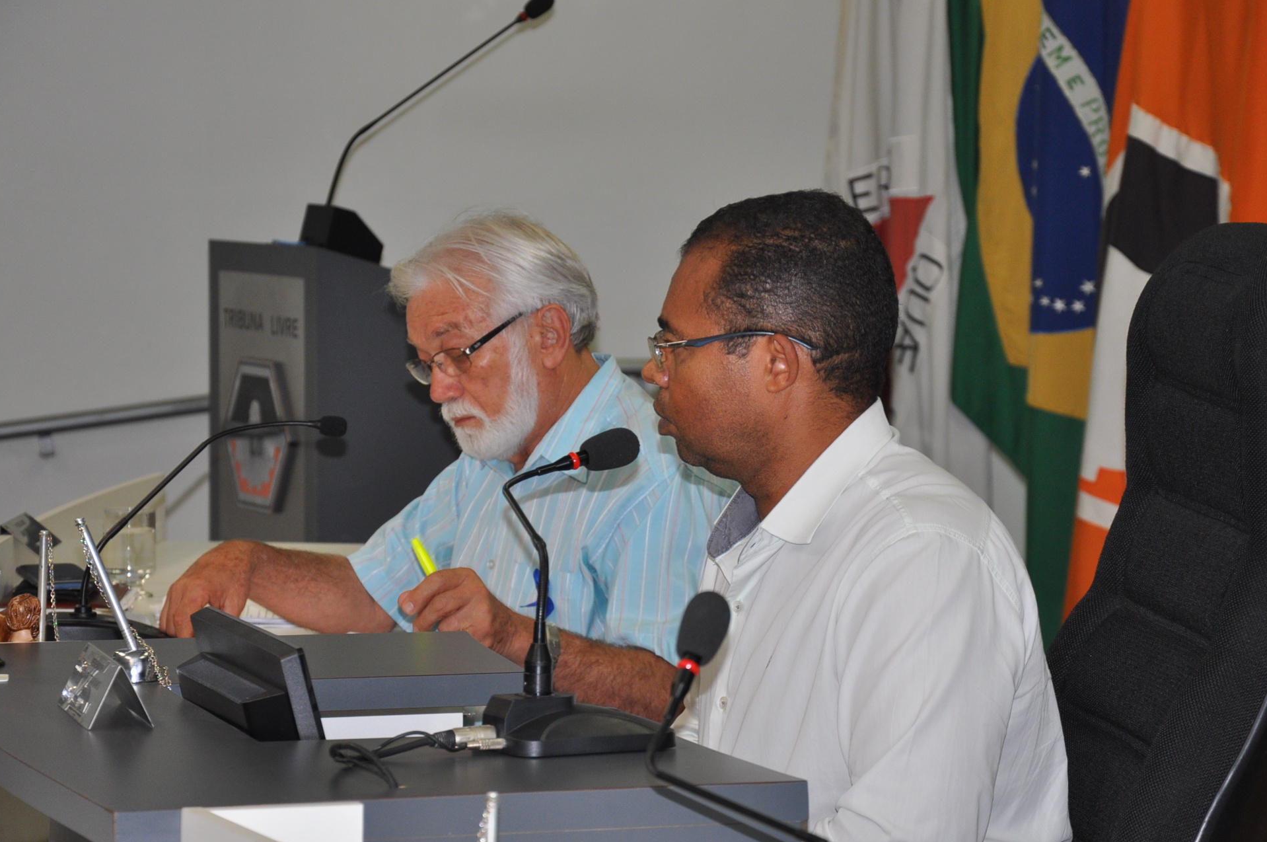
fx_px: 5011
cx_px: 616
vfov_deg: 9.6
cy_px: 416
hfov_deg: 14.4
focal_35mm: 143
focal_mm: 85
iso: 500
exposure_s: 1/60
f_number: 5.6
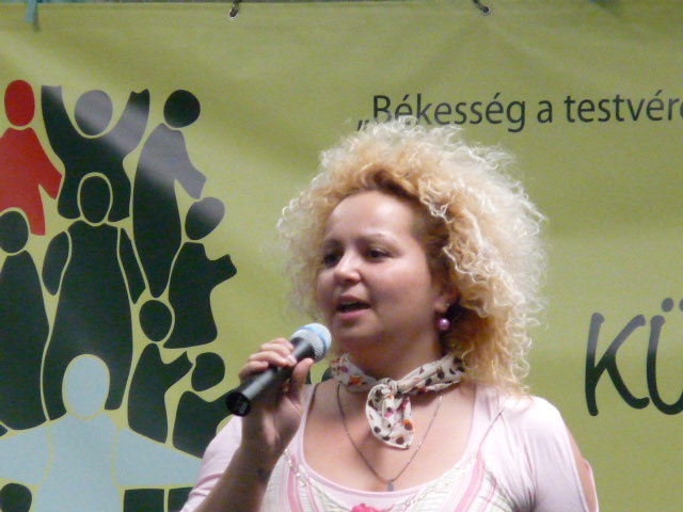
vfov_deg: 2.9
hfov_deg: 3.9
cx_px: 342
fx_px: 9984
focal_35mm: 506
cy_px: 256
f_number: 3.7
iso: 800
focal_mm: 51.5
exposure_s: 1/160
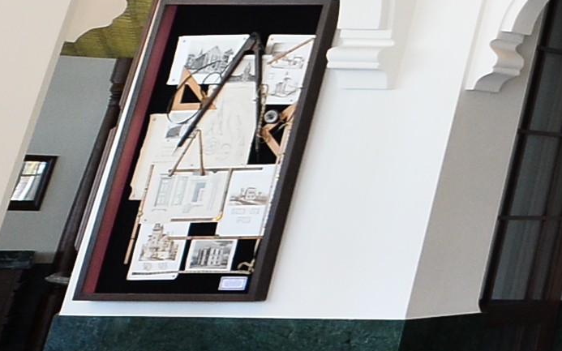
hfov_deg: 13.7
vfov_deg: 15.7
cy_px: -191
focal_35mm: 76
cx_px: 1469
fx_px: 1164
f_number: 4
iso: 1000
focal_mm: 14
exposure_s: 1/160
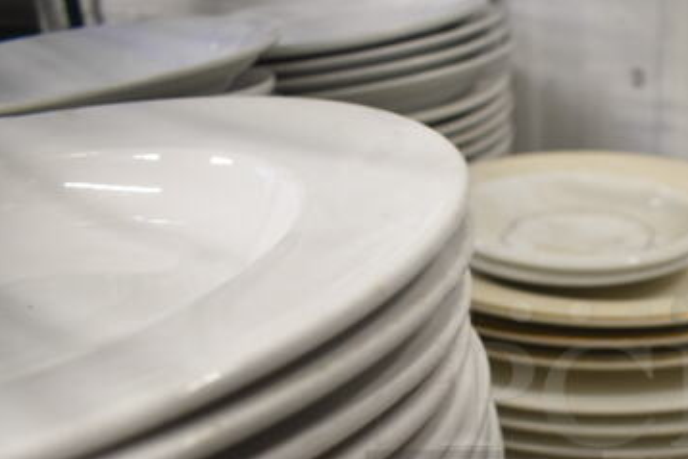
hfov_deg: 40.4
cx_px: 580
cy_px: 390
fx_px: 879
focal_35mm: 46
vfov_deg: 28.4
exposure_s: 1/60
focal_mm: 18
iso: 1000
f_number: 4
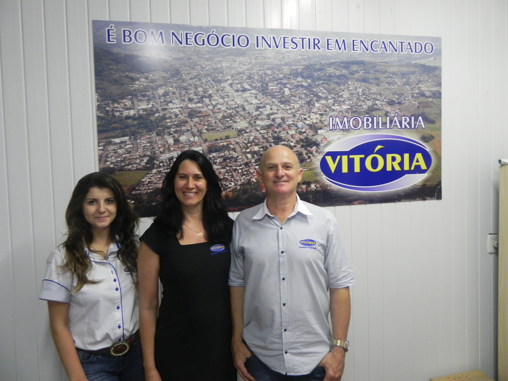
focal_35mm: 29
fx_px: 426
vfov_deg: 48.2
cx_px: 254
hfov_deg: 61.7
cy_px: 190
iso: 400
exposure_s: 1/25.1
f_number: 2.8
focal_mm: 5.2
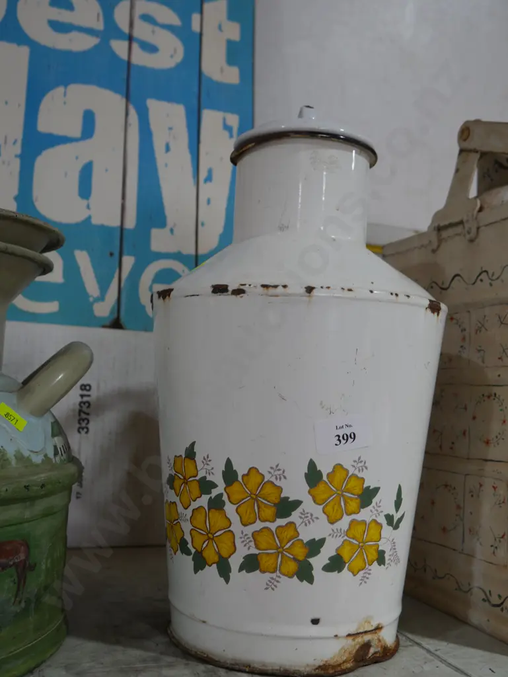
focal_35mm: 36
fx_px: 704
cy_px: 338
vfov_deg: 51.3
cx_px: 254
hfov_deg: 39.7
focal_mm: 18
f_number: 4
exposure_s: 1/60
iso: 320
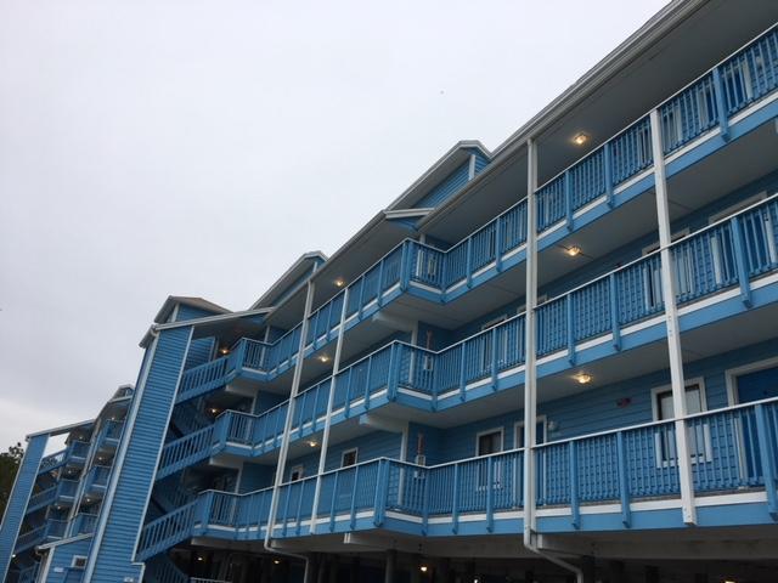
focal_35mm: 29
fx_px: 652
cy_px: 292
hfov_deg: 61.7
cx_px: 389
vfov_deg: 48.2
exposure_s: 1/238
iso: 25
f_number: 2.2
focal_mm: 4.15
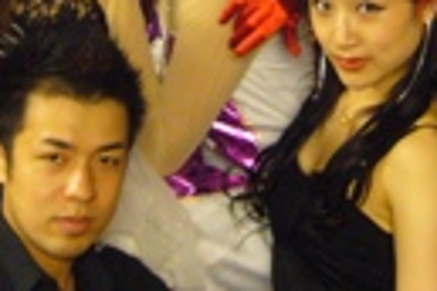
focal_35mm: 127
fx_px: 1542
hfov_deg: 16.1
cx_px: 218
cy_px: -152
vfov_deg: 10.4
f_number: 2.8
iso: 200
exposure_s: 1/8
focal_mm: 5.8
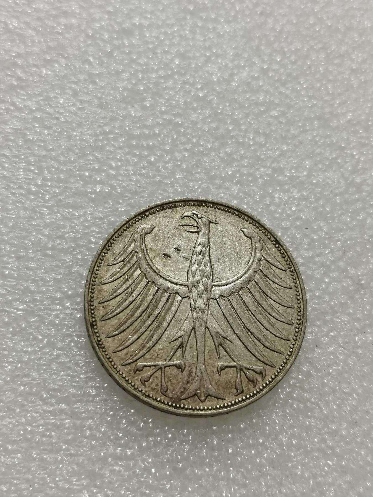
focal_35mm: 58
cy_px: 248
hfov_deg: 25.2
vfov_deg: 33.2
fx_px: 833
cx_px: 186
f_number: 1.8
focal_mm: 5.58
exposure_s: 1/120
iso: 80
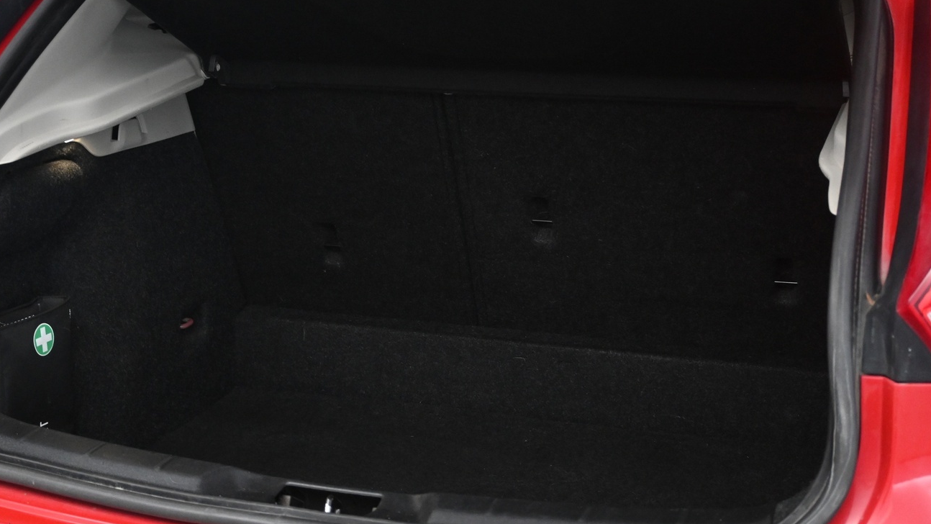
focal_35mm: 60
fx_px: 1481
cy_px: 214
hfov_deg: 34.9
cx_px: 412
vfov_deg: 20.0
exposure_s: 1/50
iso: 2000
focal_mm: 30.5
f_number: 4.8
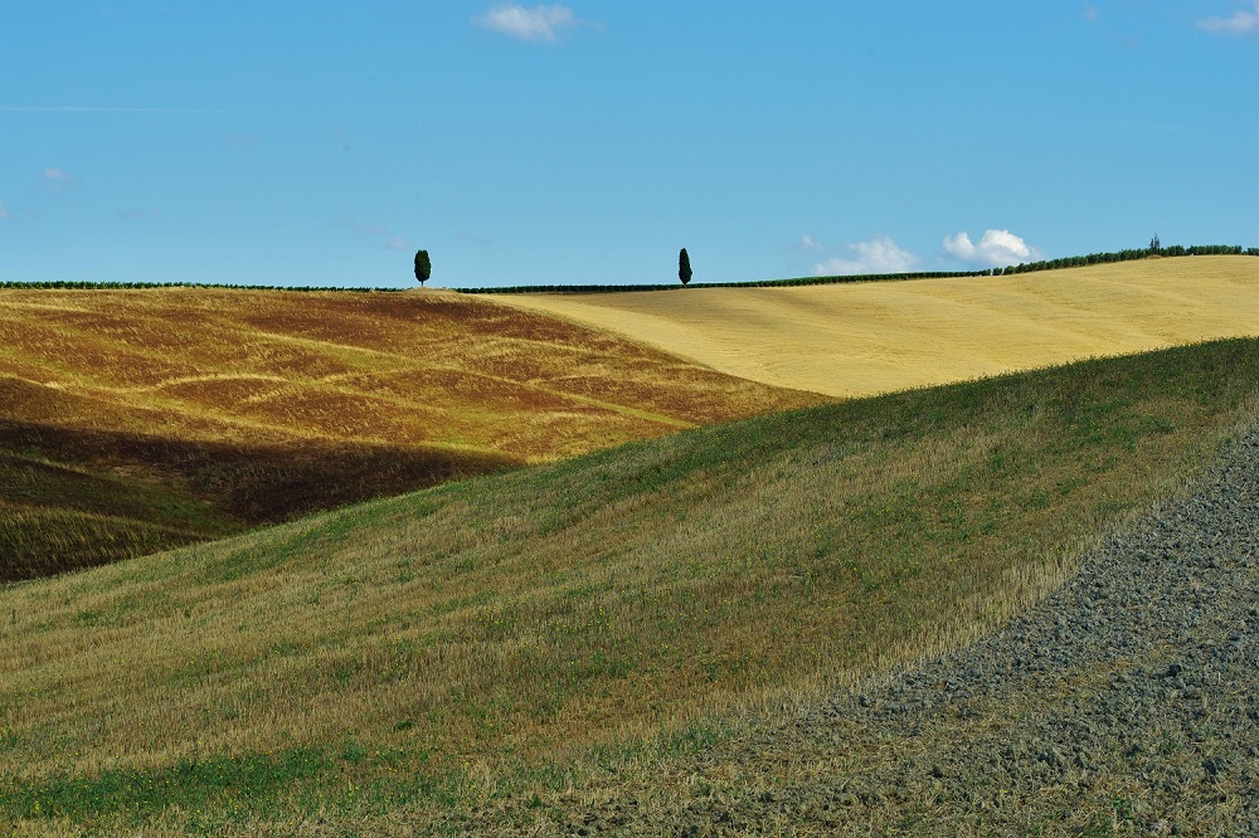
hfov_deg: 25.4
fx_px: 2797
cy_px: 419
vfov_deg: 17.1
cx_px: 630
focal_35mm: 80
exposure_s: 1/60
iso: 100
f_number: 16
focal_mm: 80
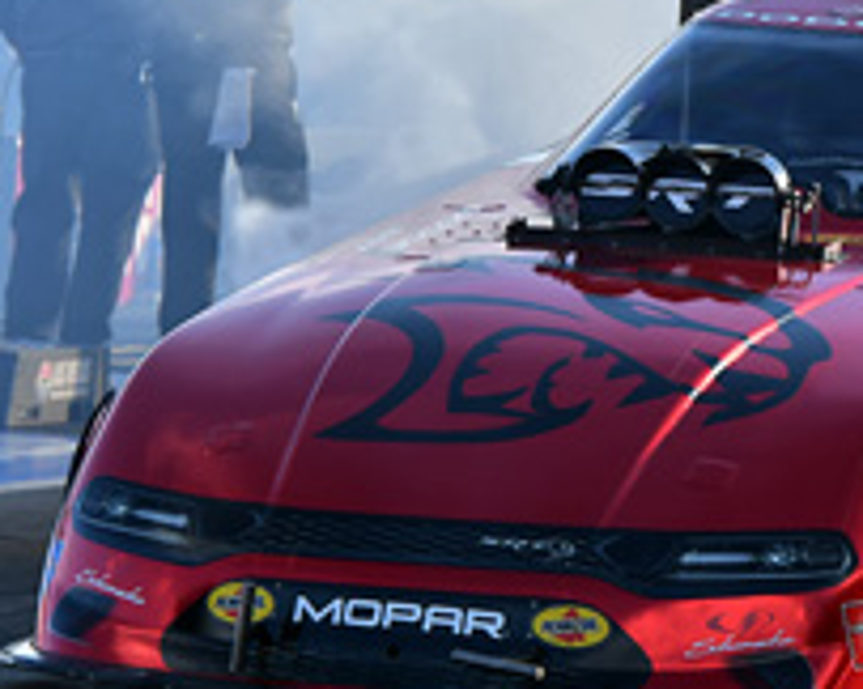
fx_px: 11534
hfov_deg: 4.3
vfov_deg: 3.4
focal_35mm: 452
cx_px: 782
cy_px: 204
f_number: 5.6
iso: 250
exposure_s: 1/800
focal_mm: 130
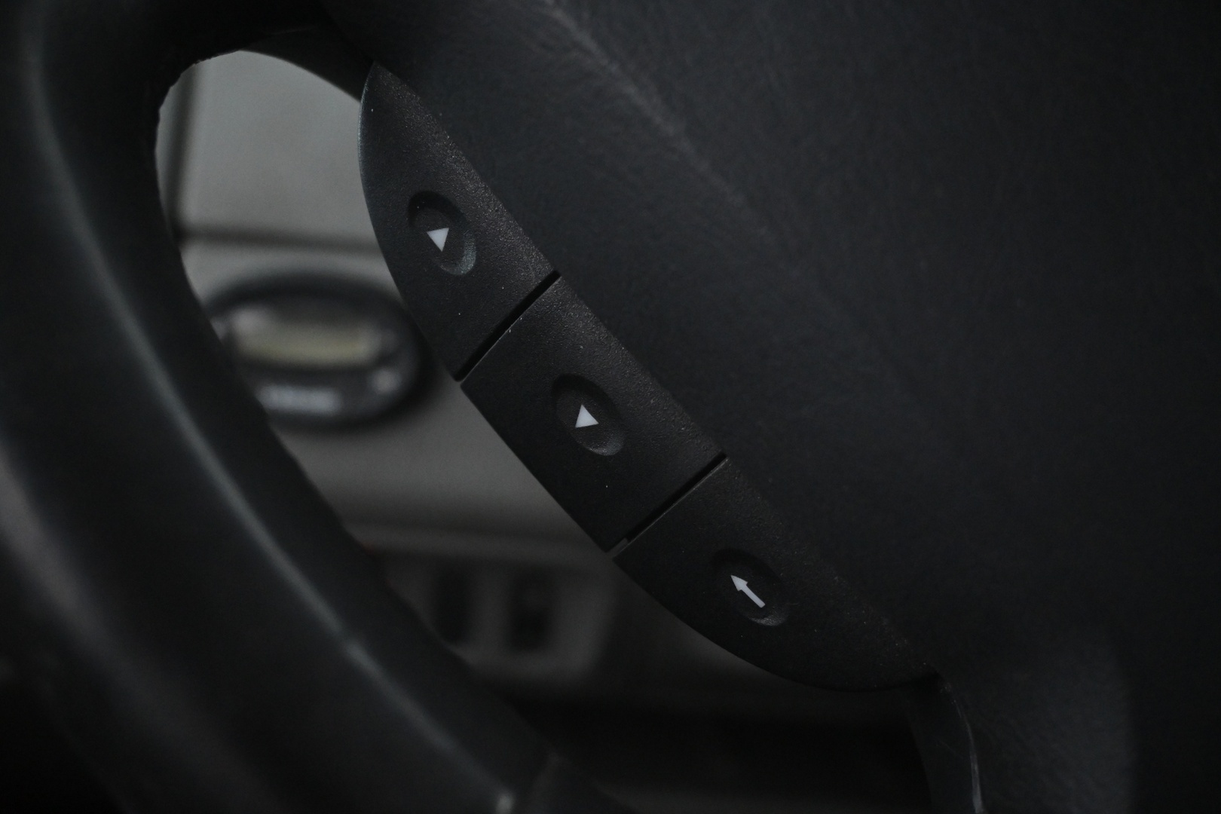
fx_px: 1272
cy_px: 407
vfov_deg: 35.5
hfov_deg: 51.3
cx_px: 610
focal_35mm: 38
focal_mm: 25
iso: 4000
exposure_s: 1/40
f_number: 4.2
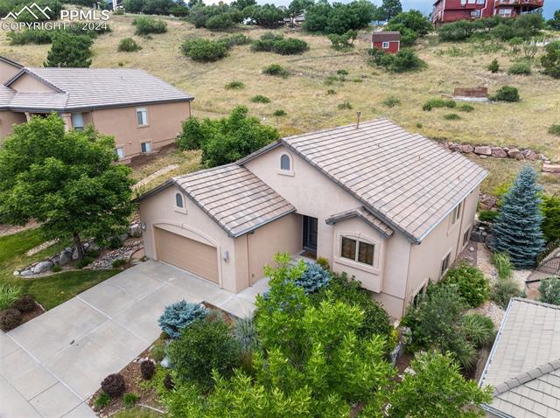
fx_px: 388
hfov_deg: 71.7
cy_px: 209
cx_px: 280
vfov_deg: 56.7
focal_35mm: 24
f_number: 2.8
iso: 100
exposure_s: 1/320
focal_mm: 12.29
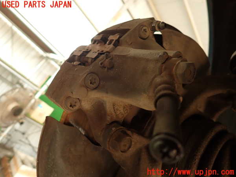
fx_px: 170
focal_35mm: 25
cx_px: 118
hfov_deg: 69.4
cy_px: 88
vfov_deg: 54.9
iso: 125
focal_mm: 4.5
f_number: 2
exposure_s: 1/60
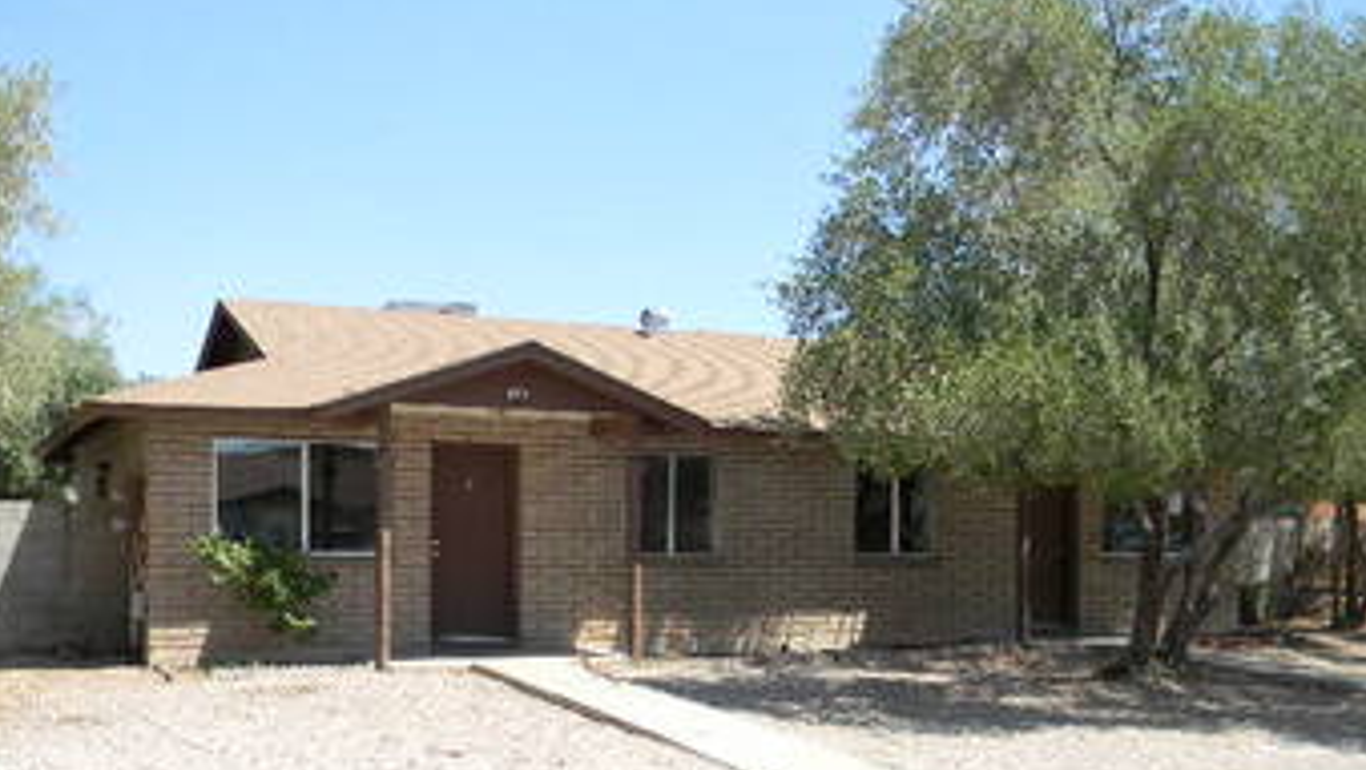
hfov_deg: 50.5
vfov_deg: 29.5
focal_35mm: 40
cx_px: 685
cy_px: 508
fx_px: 1449
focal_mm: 6.4
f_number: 3.7
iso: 112
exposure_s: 1/594
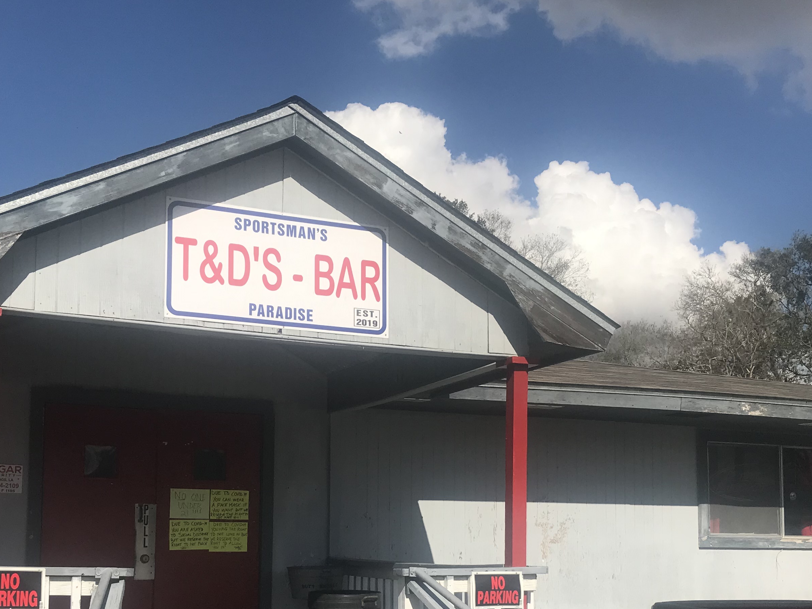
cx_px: 370
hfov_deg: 40.4
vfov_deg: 30.2
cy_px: 477
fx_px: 1103
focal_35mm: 47
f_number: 1.8
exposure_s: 1/4566
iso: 20
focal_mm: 3.99
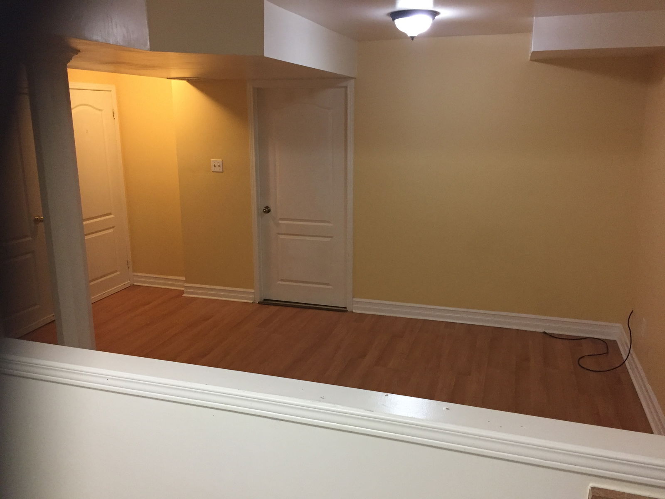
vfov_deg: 48.2
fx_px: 557
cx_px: 332
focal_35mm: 29
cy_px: 250
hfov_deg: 61.7
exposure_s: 1/30
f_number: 2.2
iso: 125
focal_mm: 4.15
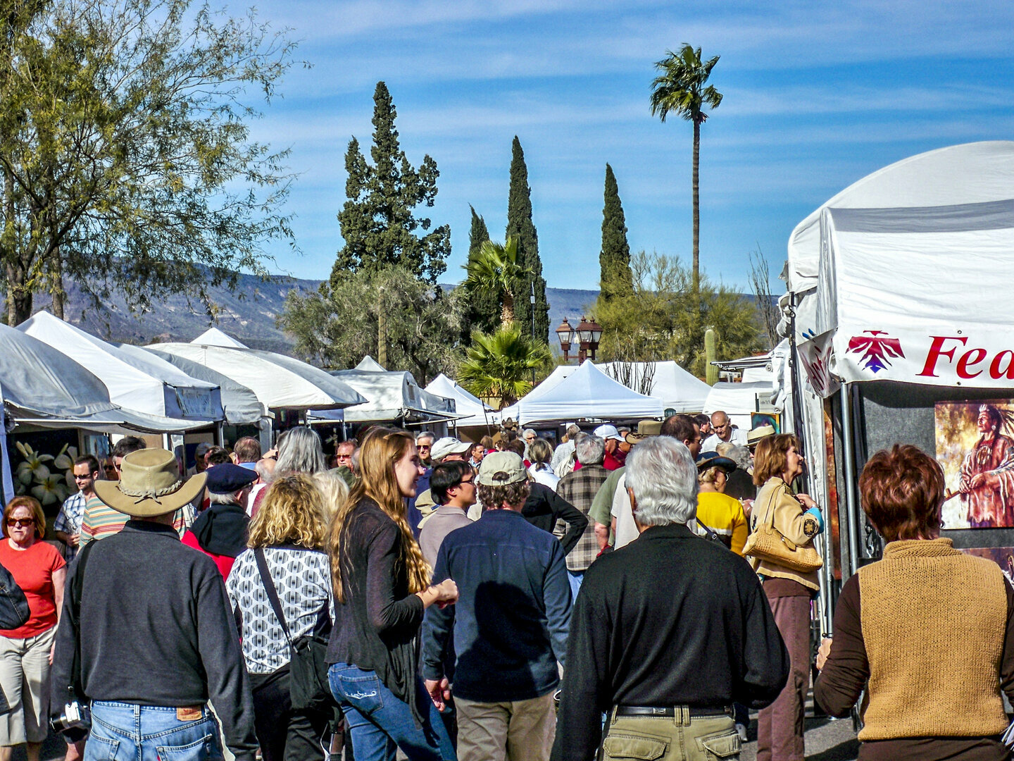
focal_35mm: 105
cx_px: 507
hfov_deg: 18.7
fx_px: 3076
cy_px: 380
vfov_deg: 14.1
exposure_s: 1/640
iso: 100
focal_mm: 18.8
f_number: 5.7
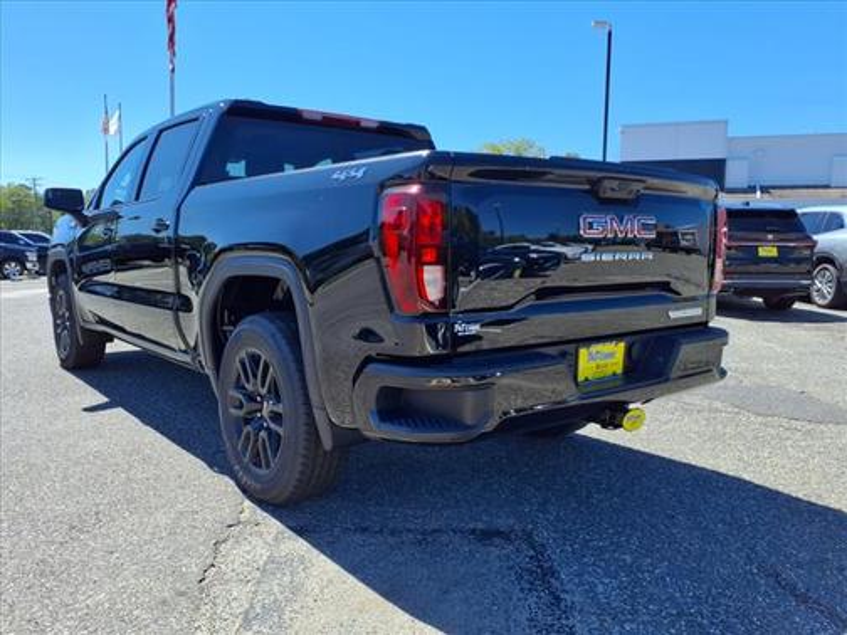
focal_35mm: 27
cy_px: 318
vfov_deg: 51.4
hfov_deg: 65.3
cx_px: 424
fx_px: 661
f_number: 1.9
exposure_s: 1/1429
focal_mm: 3.58
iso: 40
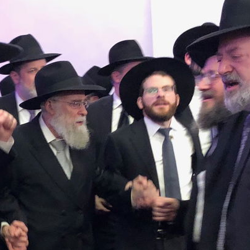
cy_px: 181
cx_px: 26
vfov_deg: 20.1
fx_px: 703
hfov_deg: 19.8
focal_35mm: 86
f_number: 1.8
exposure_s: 1/30
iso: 500
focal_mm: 3.99
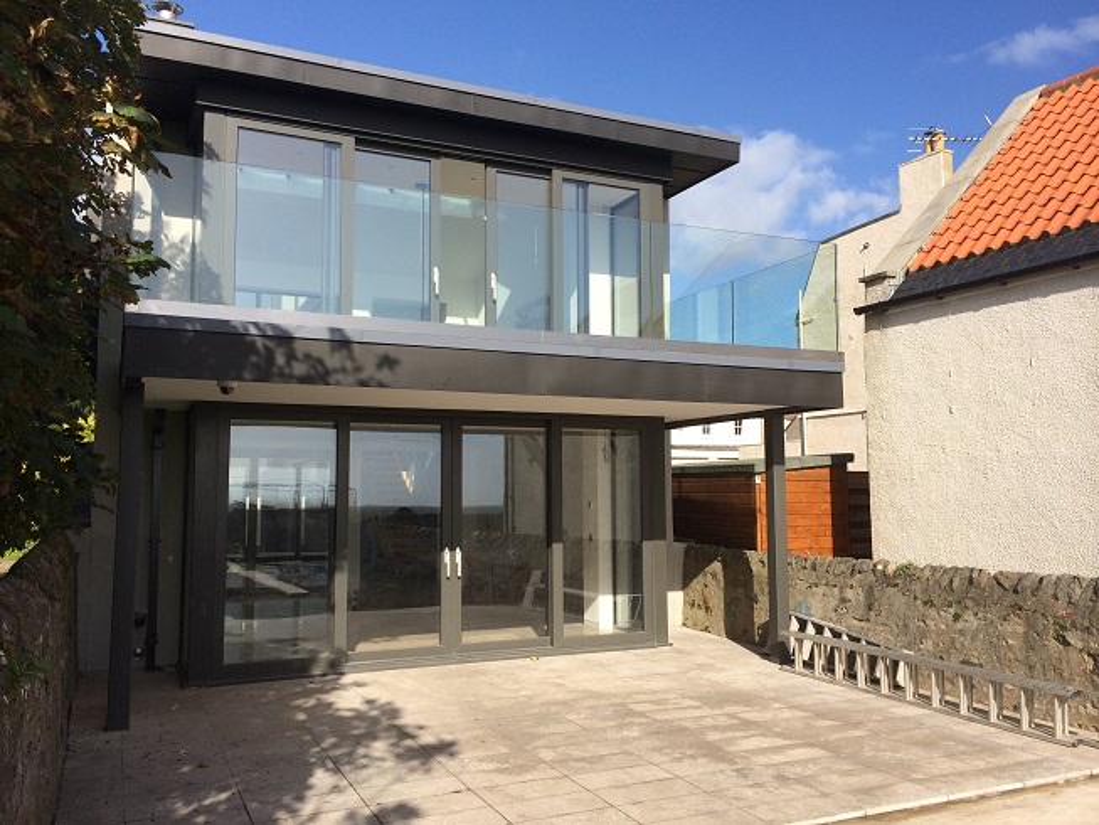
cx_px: 550
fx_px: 953
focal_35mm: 30
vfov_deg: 46.8
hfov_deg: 60.0
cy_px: 412
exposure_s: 1/2053
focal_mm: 4.12
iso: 40
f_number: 2.2
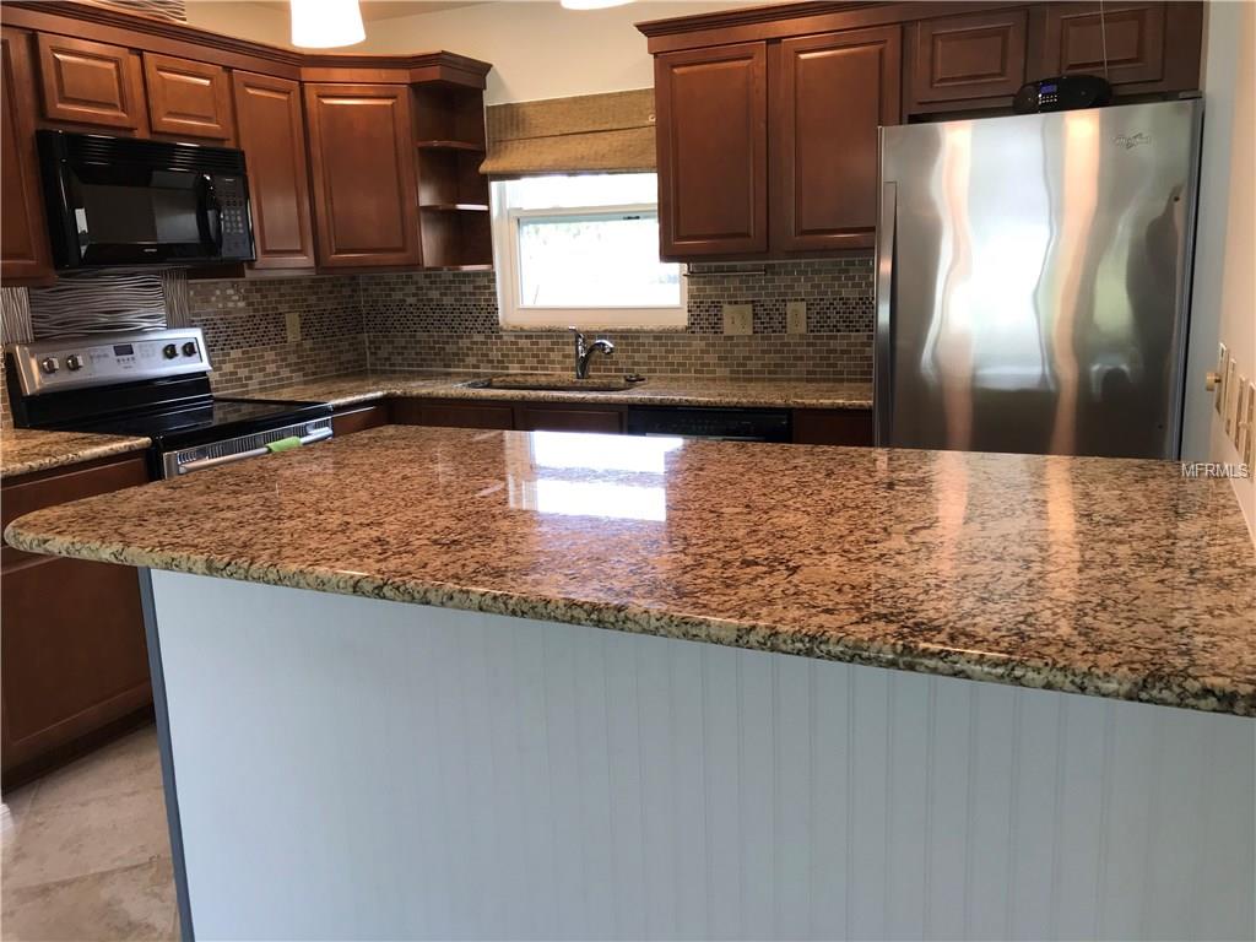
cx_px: 628
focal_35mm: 28
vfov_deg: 49.7
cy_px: 471
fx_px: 1016
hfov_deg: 63.4
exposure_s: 1/40
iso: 32
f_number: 1.8
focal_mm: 3.99
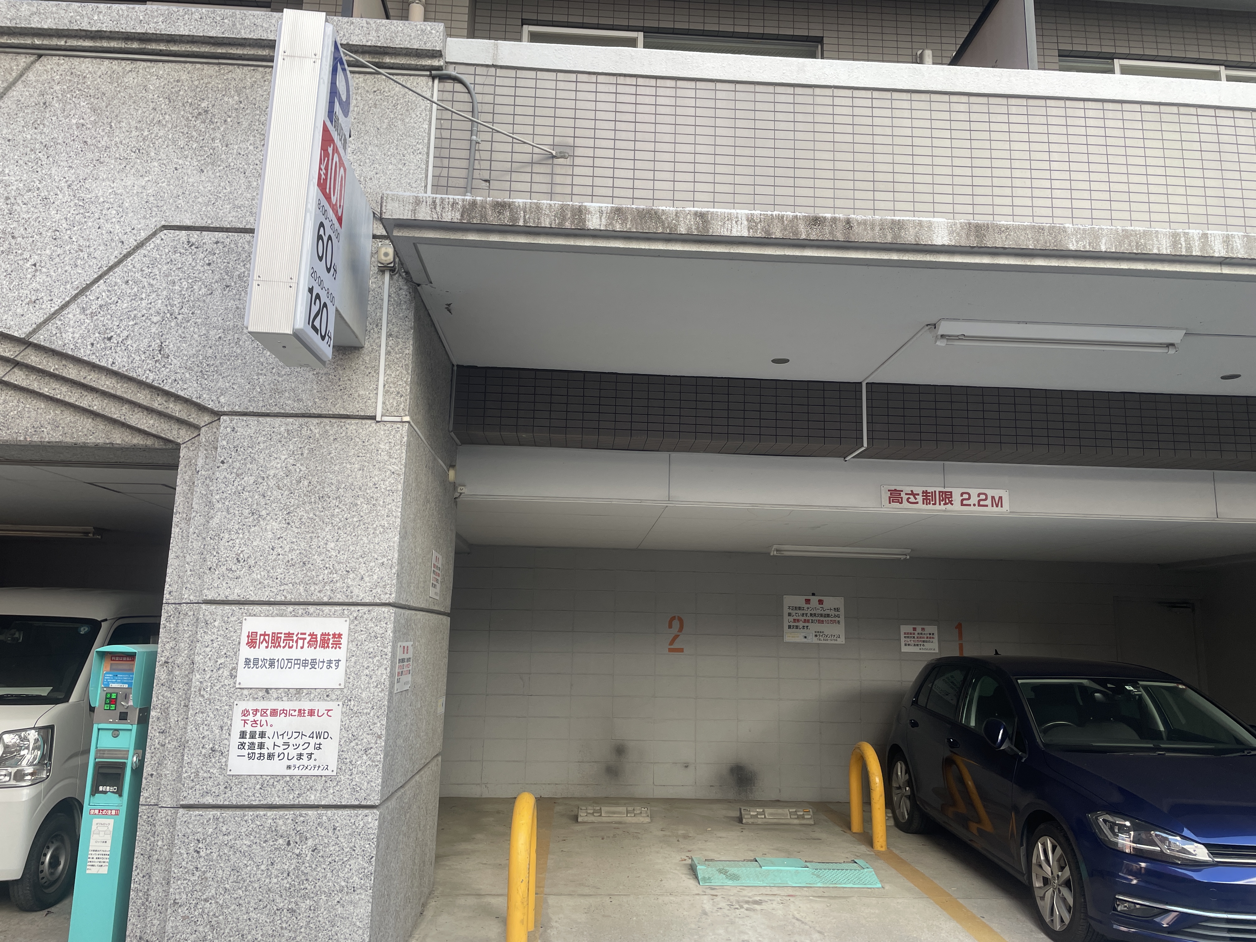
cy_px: 471
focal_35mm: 26
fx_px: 943
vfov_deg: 53.1
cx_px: 628
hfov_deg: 67.3
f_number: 1.6
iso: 32
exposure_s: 1/183
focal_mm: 4.2
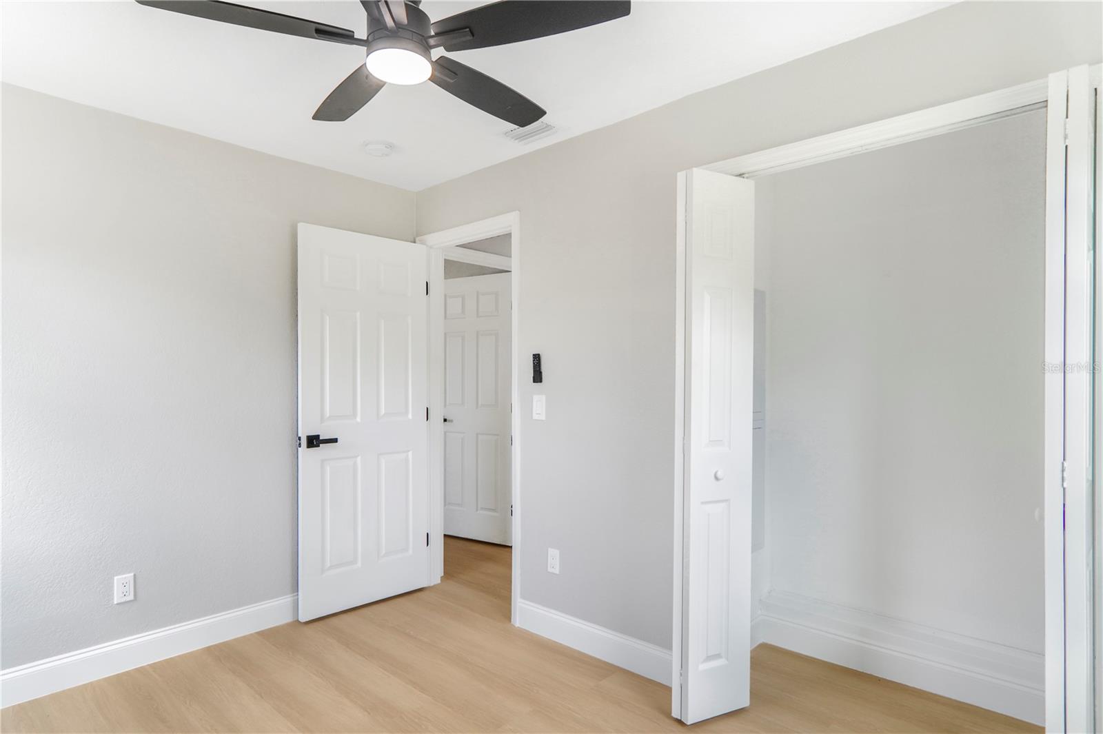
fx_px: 551
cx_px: 552
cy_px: 367
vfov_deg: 67.3
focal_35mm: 18
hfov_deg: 90.0
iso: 100
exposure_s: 1/60
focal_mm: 12
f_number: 2.8
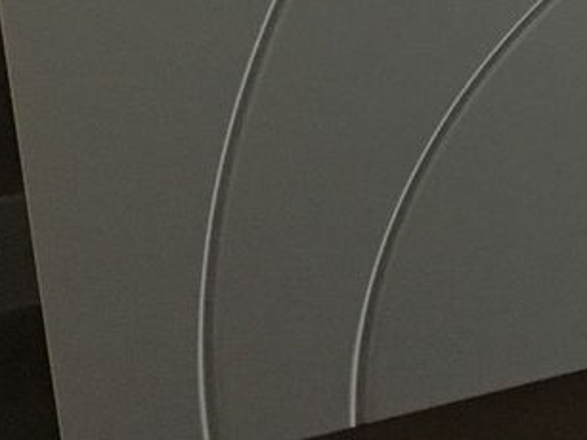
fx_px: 2560
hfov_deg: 11.7
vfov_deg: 9.2
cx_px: 1166
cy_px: -432
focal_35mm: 151
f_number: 2.2
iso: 250
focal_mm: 4.15
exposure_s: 1/33
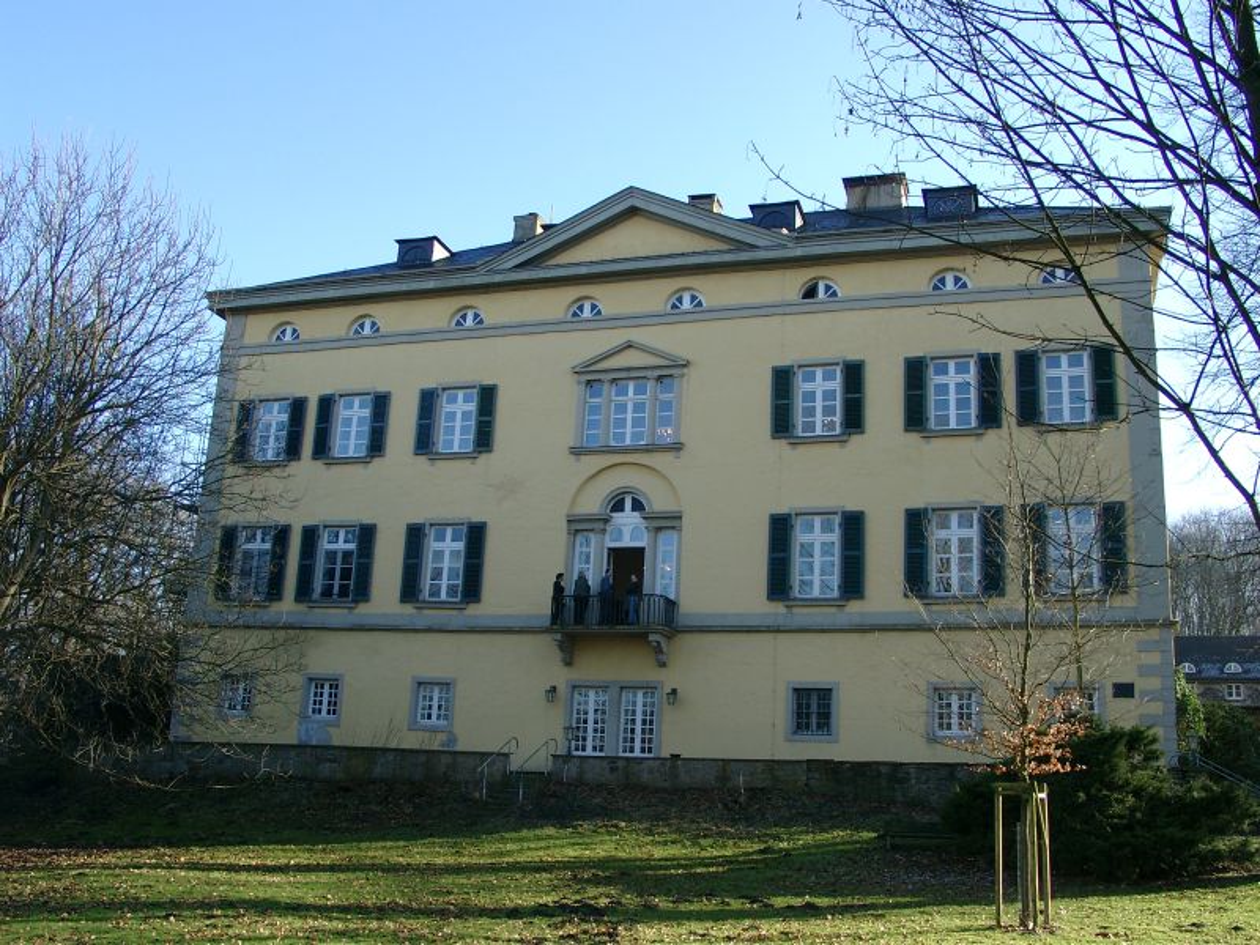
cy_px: 472
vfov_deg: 41.8
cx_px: 630
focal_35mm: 34
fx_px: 1238
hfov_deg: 54.0
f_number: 4
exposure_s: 1/208
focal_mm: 7.13
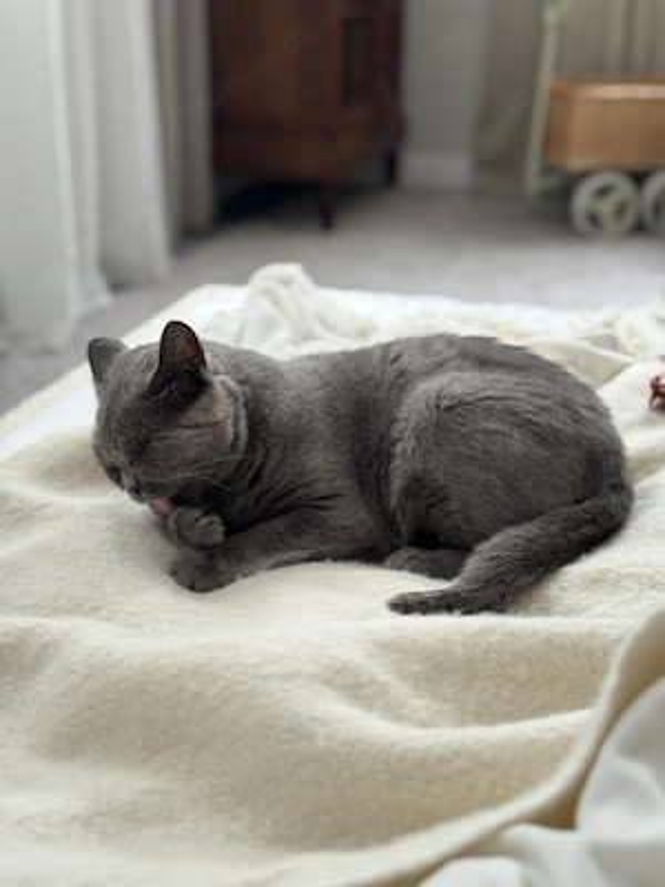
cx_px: 332
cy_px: 444
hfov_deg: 30.3
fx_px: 1229
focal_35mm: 48
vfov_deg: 39.7
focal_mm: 6.76
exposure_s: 1/90
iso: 100
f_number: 1.78
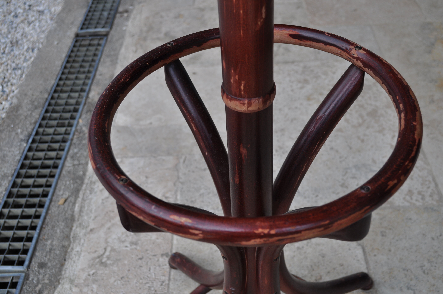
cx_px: 222
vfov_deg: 34.1
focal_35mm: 39
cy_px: 147
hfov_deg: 49.6
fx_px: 479
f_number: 5.6
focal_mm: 26
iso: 220
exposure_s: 1/125
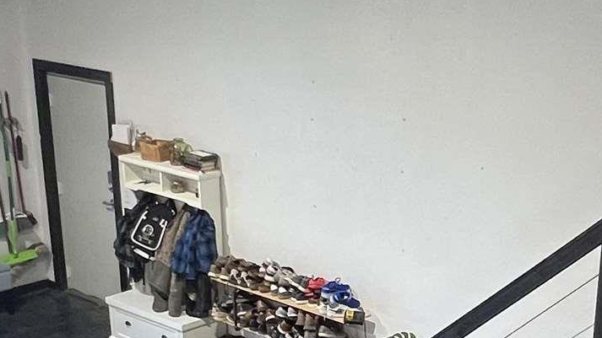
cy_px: 313
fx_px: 974
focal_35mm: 61
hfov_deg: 33.3
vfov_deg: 19.3
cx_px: 492
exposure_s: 1/120
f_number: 1.8
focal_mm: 1.57
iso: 160
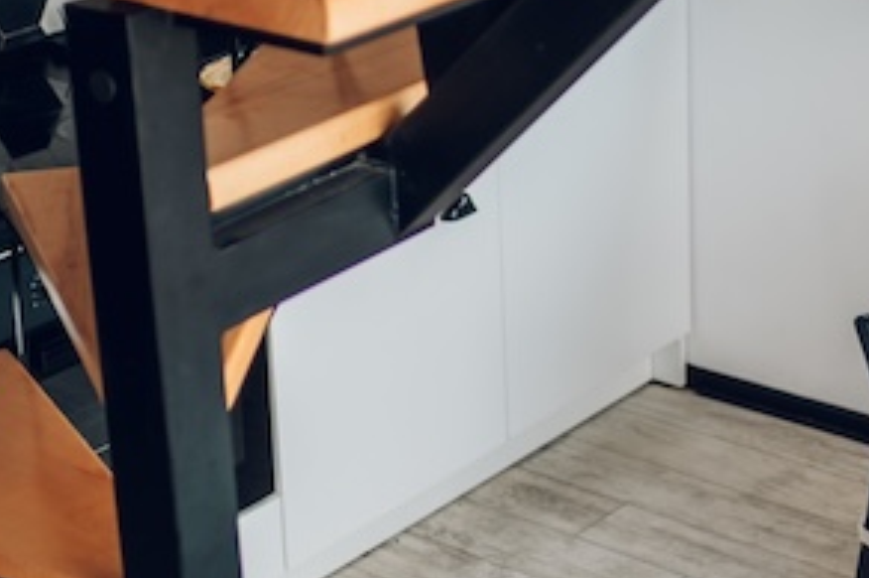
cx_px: 577
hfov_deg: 18.9
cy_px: 183
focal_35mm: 108
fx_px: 2604
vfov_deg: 12.6
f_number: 1.8
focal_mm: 35
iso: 50
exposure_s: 1/200
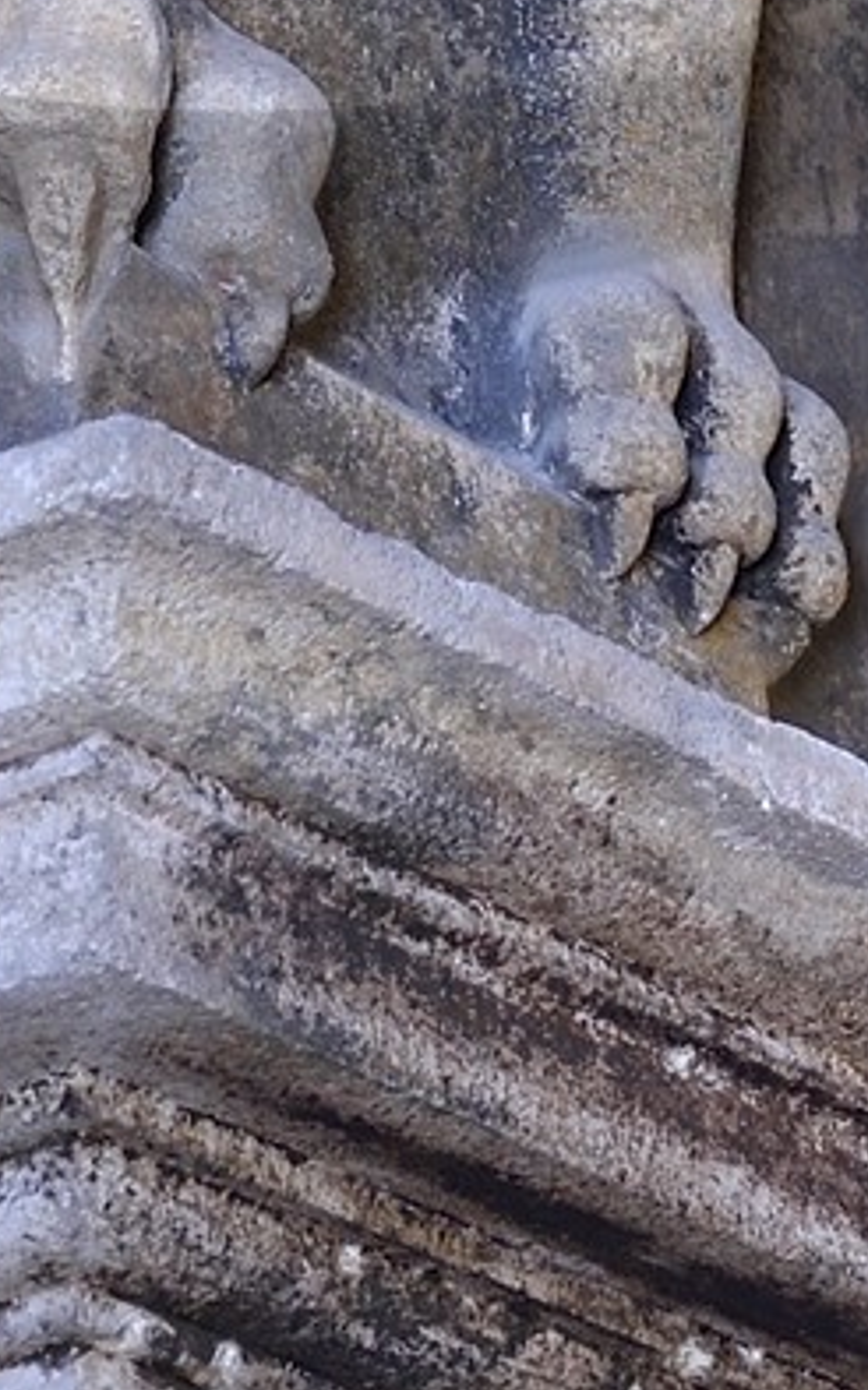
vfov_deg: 5.9
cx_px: 229
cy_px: -1348
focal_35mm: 348
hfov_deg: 3.8
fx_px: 13181
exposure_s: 1/15
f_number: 5.6
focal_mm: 56
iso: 400
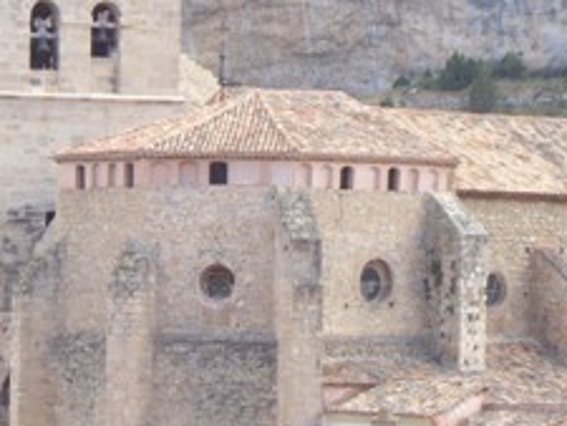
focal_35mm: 321
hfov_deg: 6.2
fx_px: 5261
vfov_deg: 4.6
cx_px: 181
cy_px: 159
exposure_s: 1/160
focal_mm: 23.7
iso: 200
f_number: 5.4
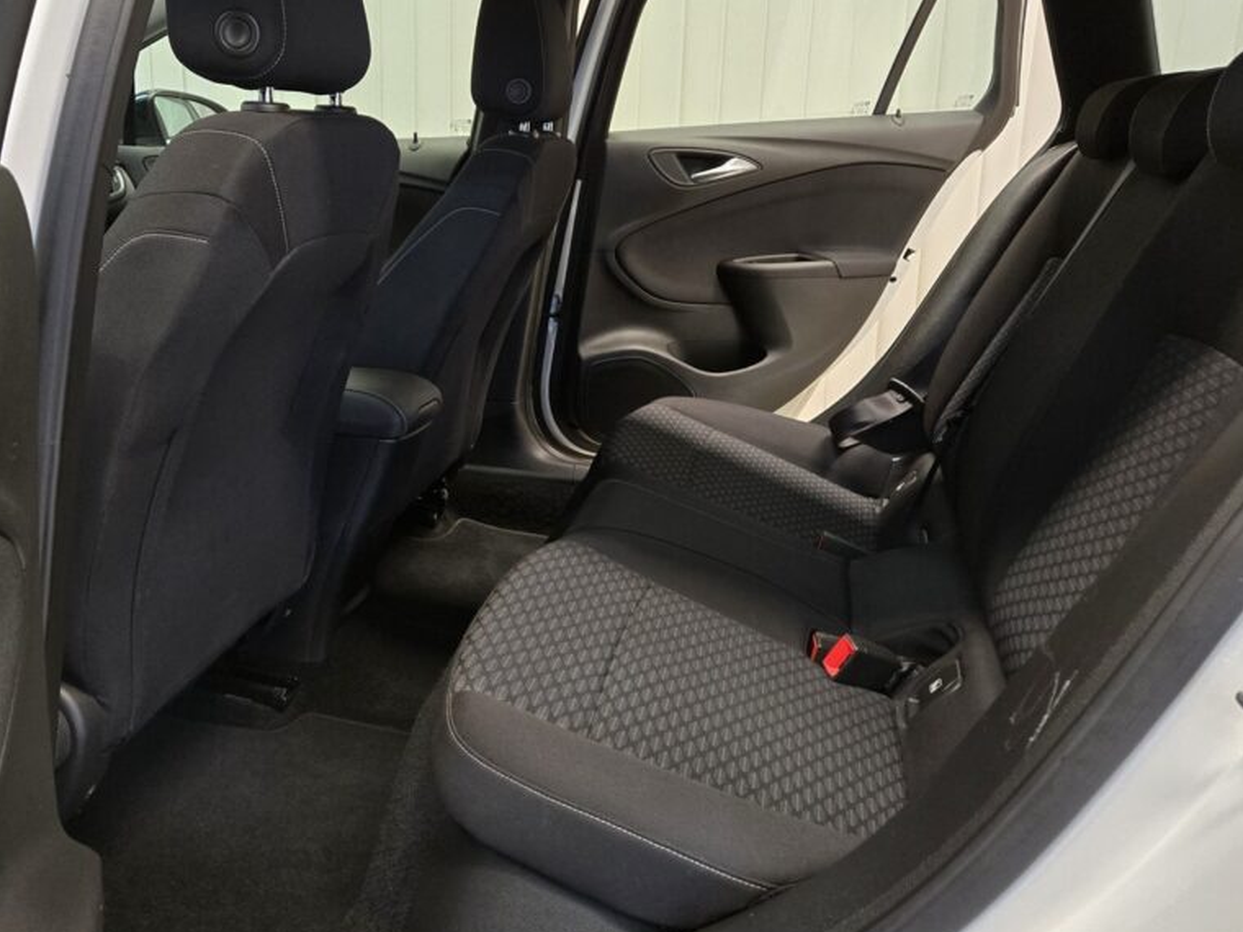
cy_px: 406
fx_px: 1113
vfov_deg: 45.3
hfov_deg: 58.2
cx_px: 550
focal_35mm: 31
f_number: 1.8
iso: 320
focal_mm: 5.4
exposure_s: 1/100
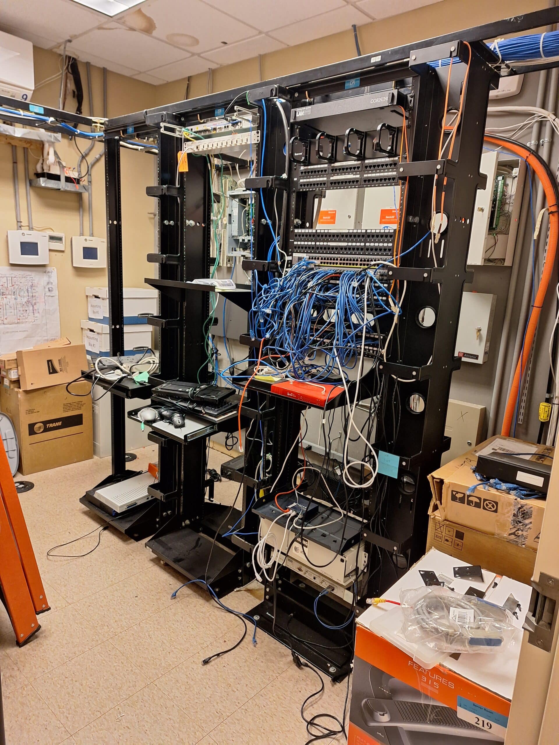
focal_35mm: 23
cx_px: 280
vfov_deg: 73.9
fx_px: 495
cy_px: 372
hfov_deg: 58.9
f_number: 1.8
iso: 160
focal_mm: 5.54
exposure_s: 1/40
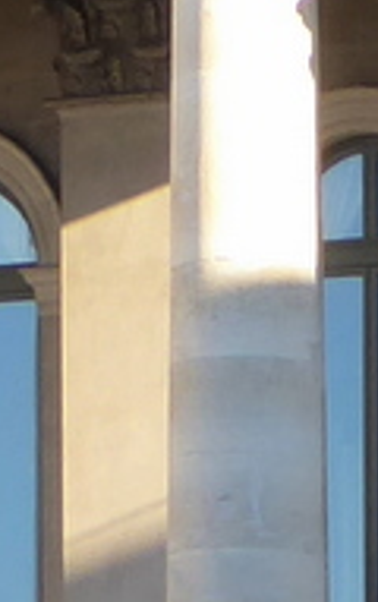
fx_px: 5353
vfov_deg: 6.3
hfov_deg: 3.7
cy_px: 1124
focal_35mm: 326
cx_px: 1852
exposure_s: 1/125
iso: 125
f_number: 4
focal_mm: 8.4
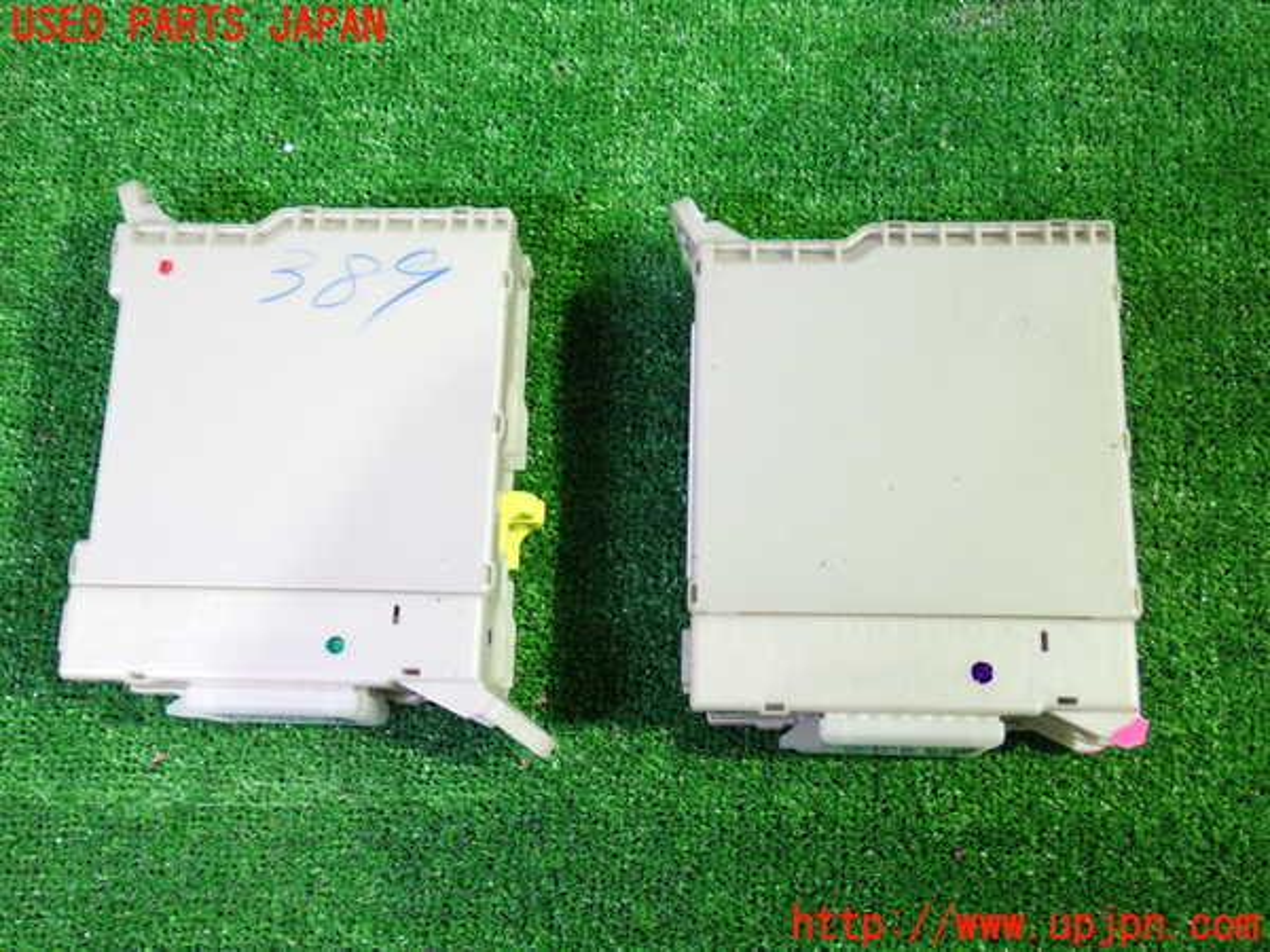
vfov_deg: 37.7
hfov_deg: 49.0
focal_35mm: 38
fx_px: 1394
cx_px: 635
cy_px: 476
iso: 800
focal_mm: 6.83
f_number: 2.7
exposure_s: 1/25
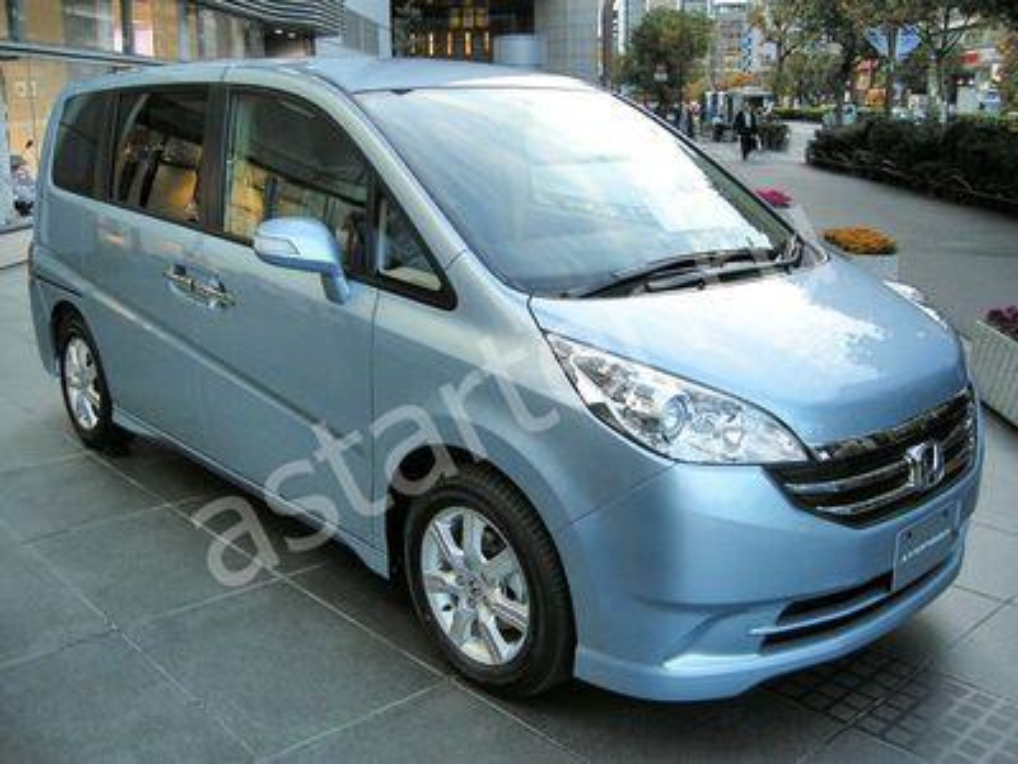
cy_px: 382
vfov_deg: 40.7
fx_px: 1029
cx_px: 509
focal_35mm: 35
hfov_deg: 52.6
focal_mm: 7.5
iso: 162
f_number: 2.7
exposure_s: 1/72.8
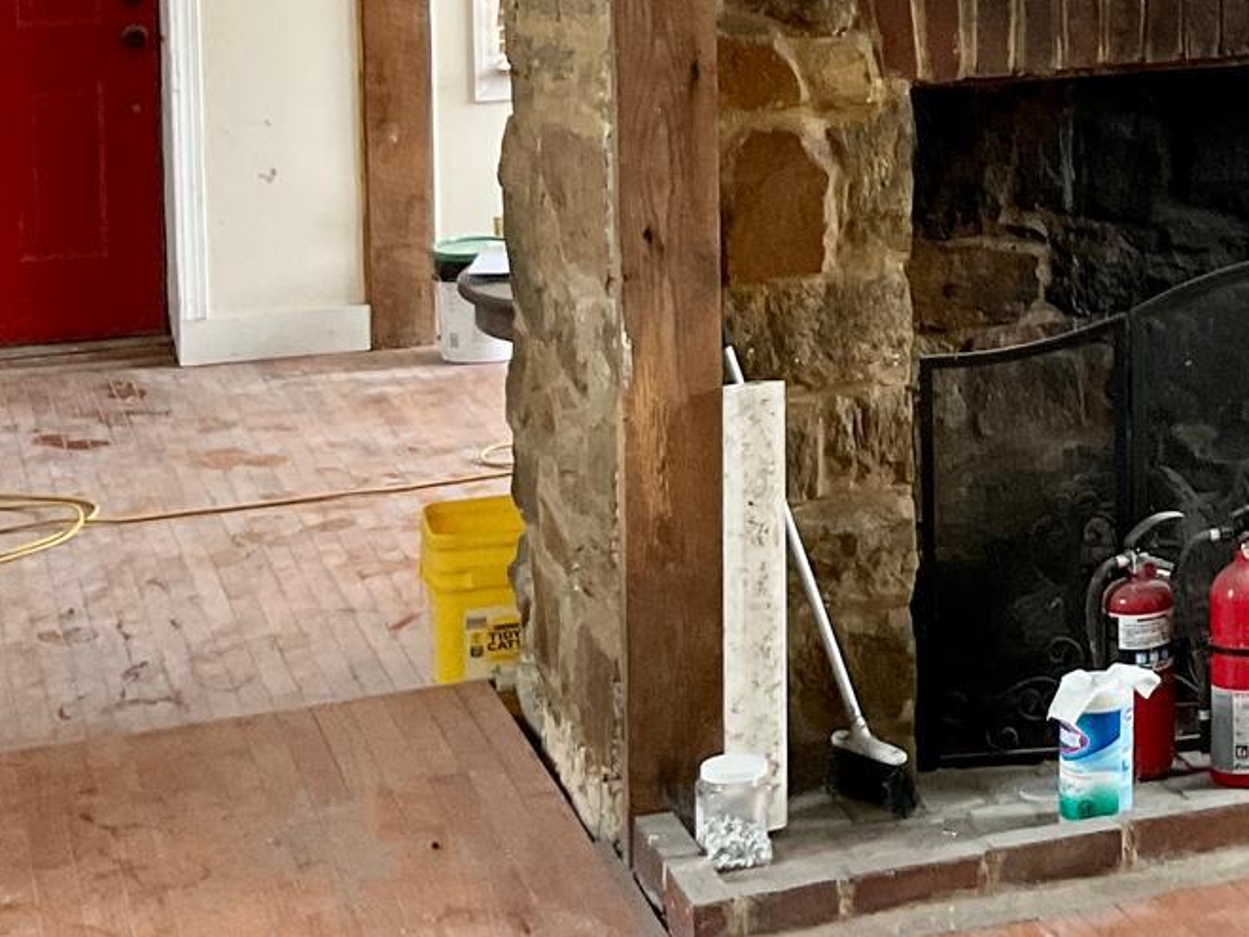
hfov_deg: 20.3
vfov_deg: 15.9
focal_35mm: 90
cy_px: -134
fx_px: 3247
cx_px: 1531
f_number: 1.8
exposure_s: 1/60
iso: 100
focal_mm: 3
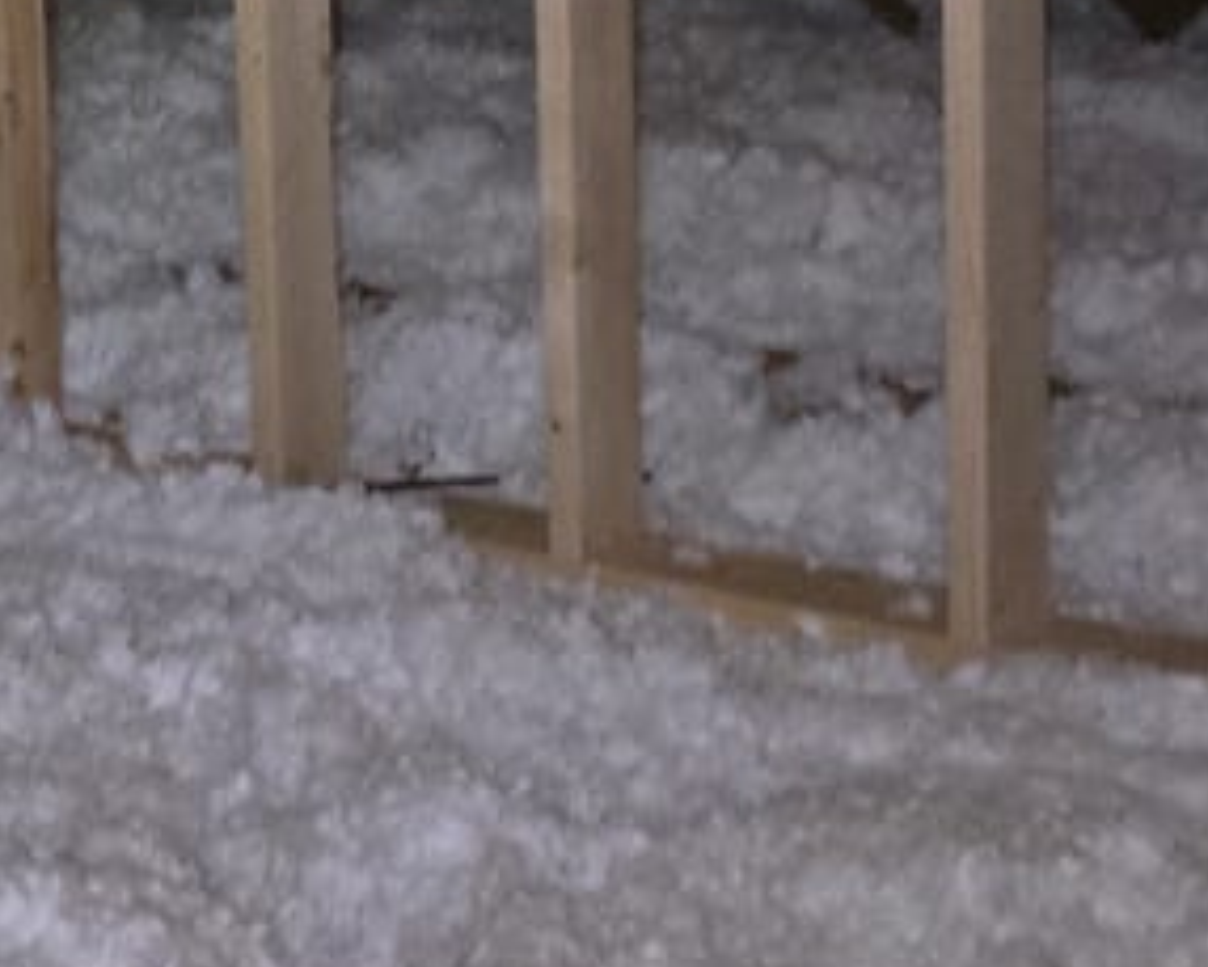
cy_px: -68
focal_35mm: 110
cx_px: -1039
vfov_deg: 13.8
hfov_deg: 14.9
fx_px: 3934
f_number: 1.7
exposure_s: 1/8
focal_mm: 6.3
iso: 1600
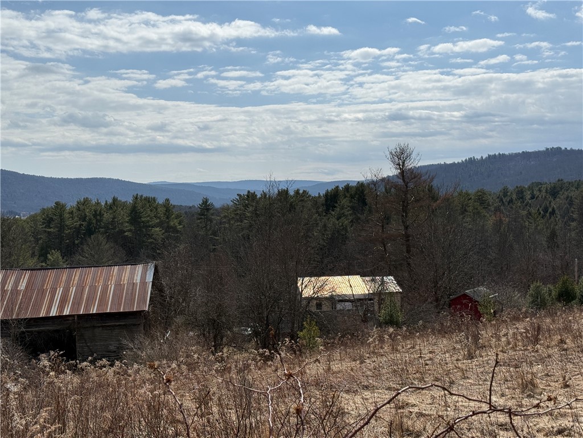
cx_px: 292
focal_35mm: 48
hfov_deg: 39.7
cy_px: 219
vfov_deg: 30.3
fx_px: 808
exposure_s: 1/11364
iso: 50
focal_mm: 6.76
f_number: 1.78
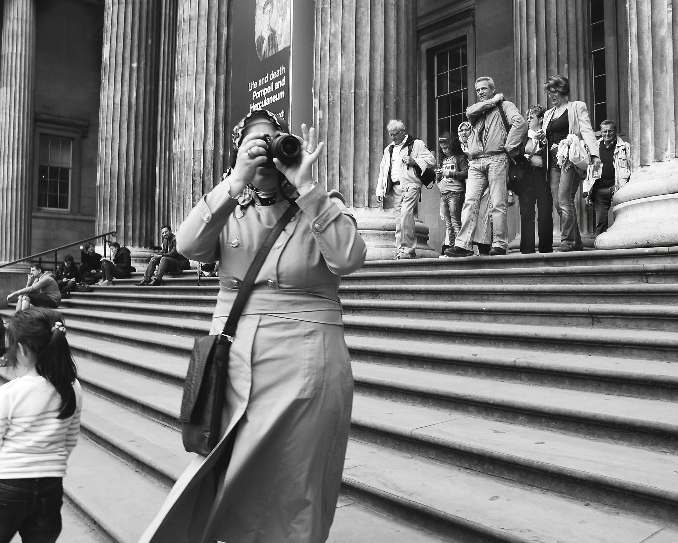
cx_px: 361
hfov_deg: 57.1
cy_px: 269
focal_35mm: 31
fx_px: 622
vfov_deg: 47.1
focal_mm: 18
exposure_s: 1/250
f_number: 7.1
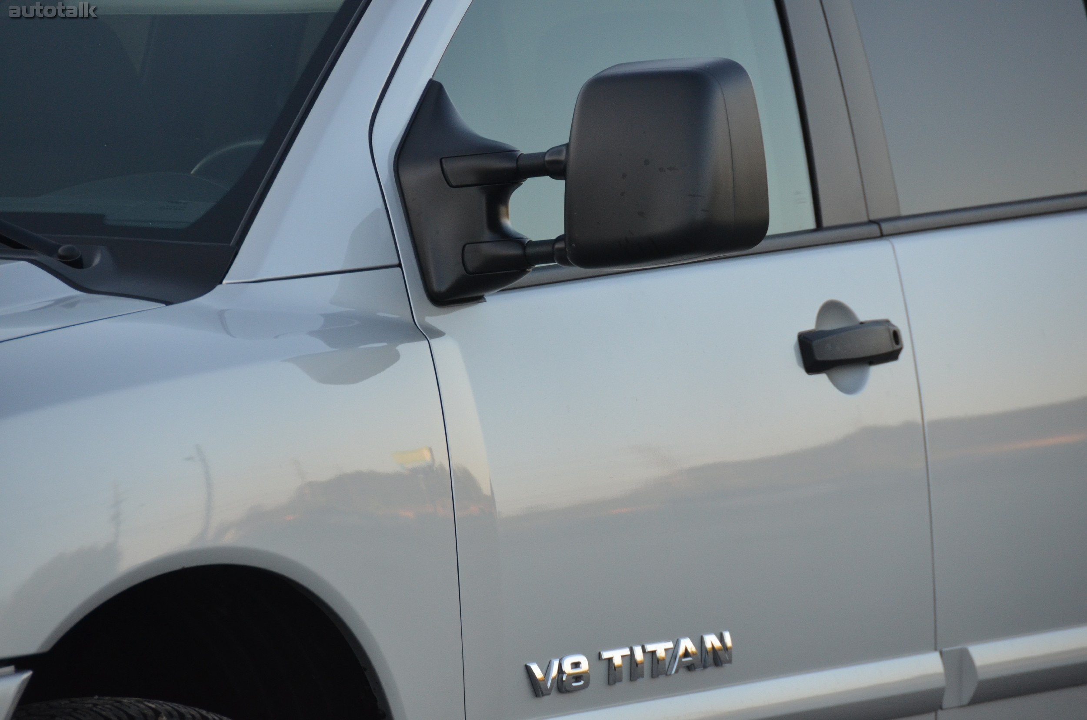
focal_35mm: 300
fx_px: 9040
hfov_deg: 6.9
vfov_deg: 4.6
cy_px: 360
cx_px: 544
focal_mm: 200
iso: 1000
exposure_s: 1/500
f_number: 5.6
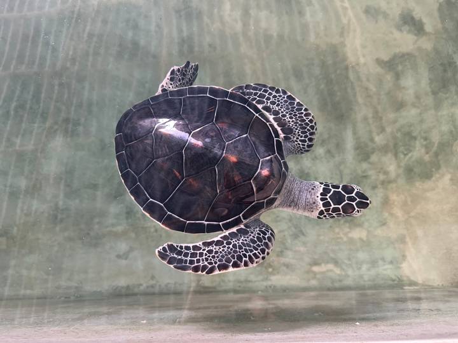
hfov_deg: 71.6
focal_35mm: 24
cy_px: 172
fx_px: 318
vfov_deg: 56.8
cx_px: 229
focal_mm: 6.86
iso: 400
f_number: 1.78
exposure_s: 1/60
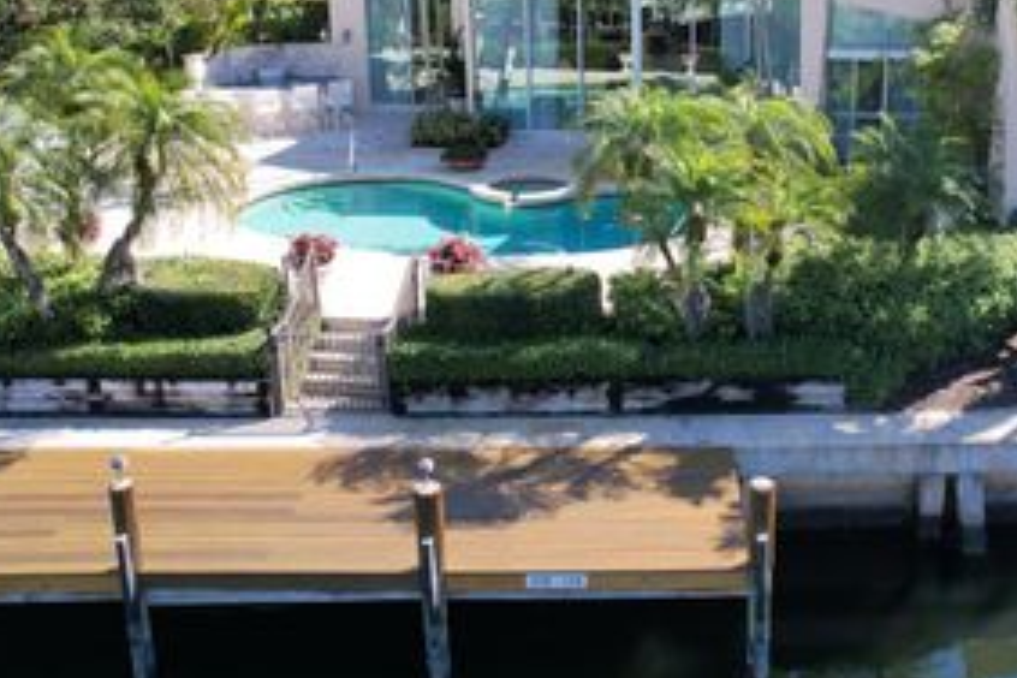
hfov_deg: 48.7
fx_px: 1102
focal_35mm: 39
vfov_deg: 33.5
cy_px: 170
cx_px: 678
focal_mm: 8.38
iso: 100
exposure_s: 1/1000
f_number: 2.8
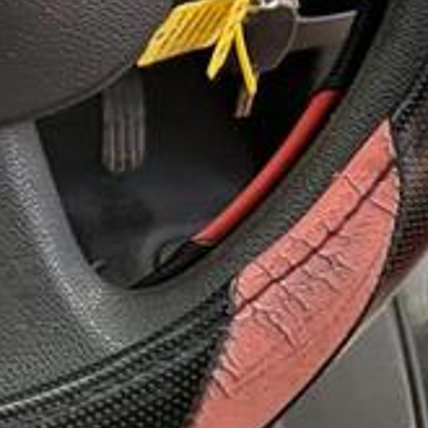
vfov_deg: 21.4
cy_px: -223
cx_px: 39
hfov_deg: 24.9
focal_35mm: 67
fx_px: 937
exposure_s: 1/105
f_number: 2.2
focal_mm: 2.22
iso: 125
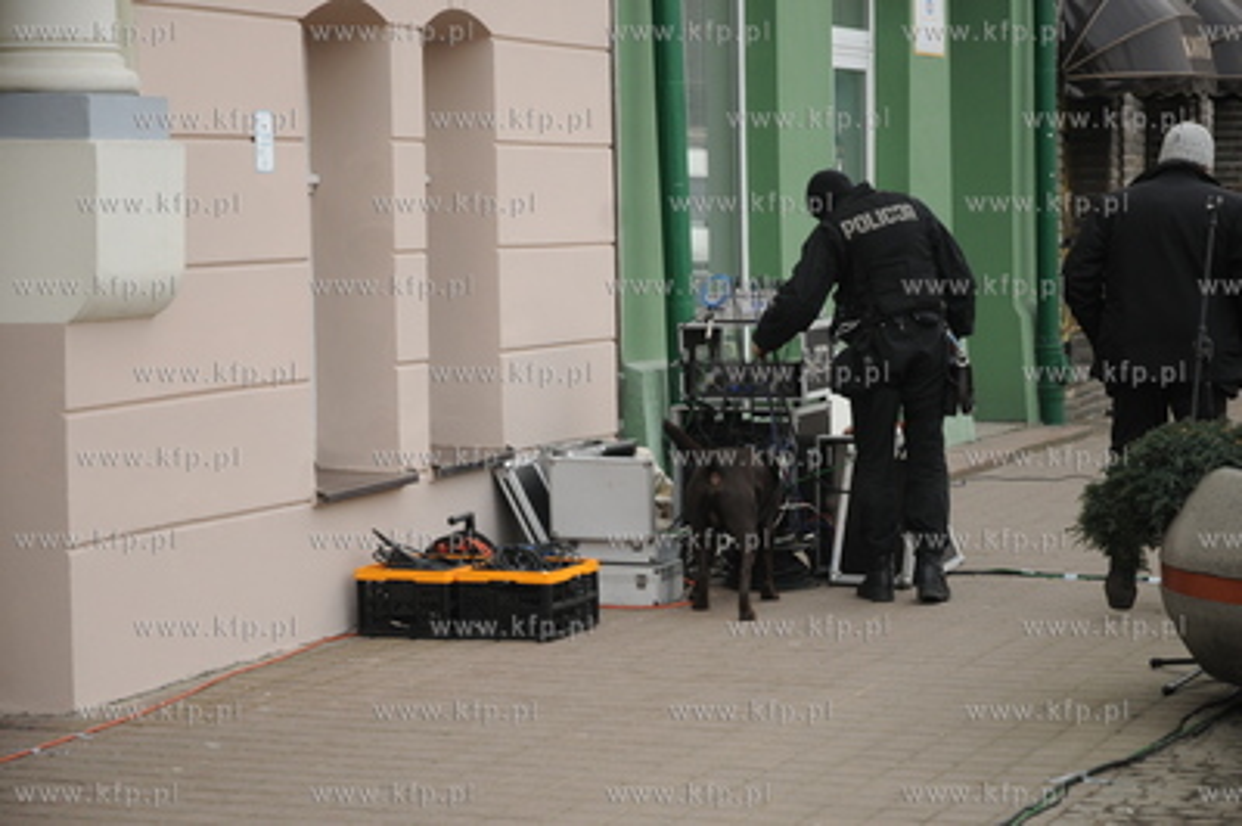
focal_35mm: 105
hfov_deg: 19.5
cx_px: 621
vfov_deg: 13.0
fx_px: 3619
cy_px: 413
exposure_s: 1/400
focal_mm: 70
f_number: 4.5
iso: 400
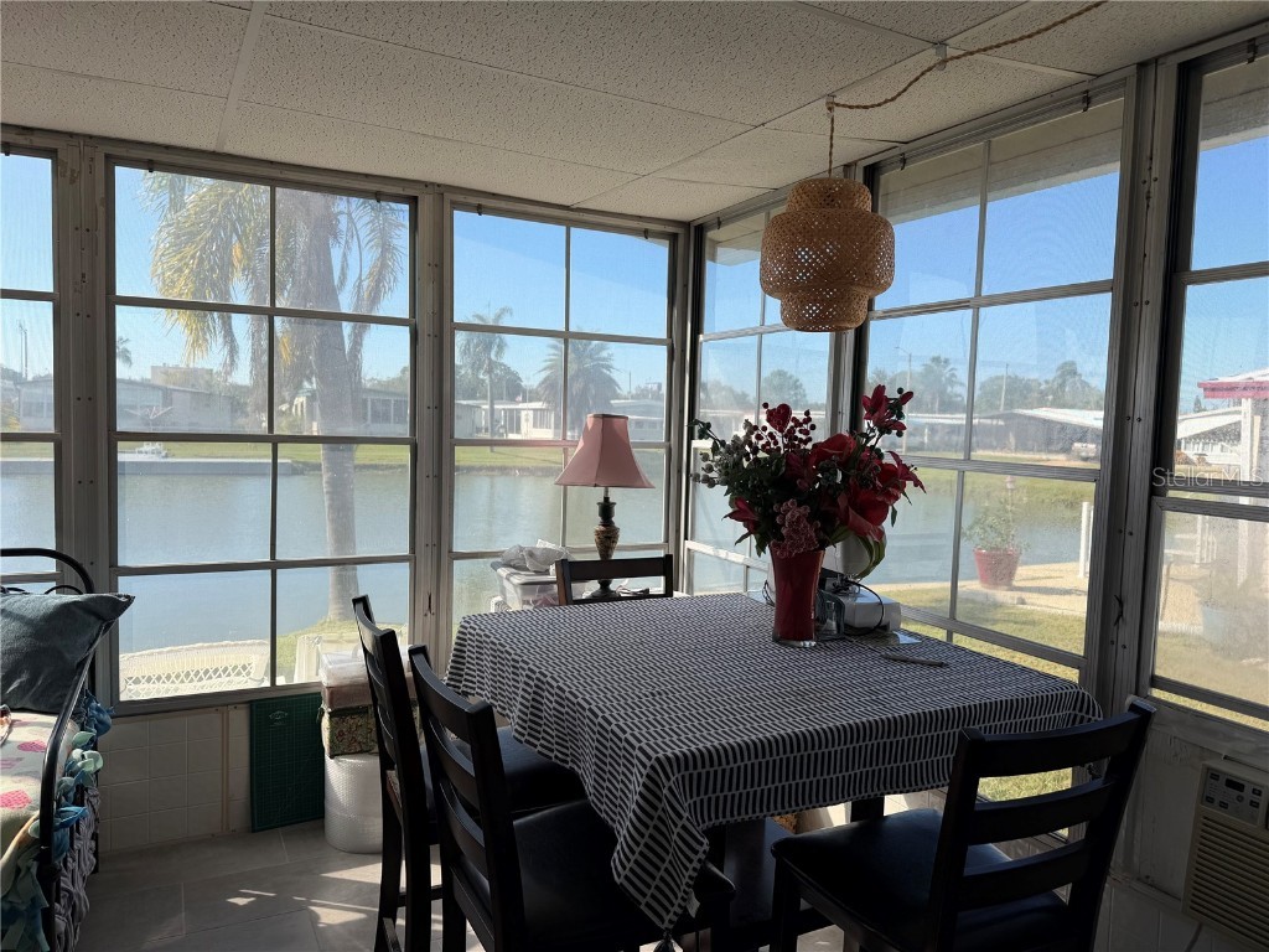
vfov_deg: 56.8
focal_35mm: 24
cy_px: 476
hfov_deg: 71.6
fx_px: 880
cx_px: 634
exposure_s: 1/1770
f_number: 1.78
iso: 80
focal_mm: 6.76
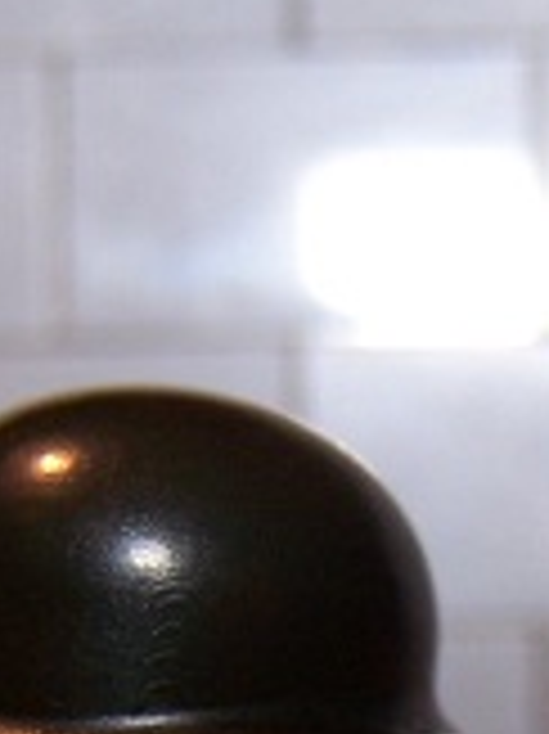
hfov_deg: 9.9
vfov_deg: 12.9
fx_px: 3155
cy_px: 887
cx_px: 540
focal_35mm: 149
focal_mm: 6.3
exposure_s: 1/60
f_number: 2.8
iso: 80
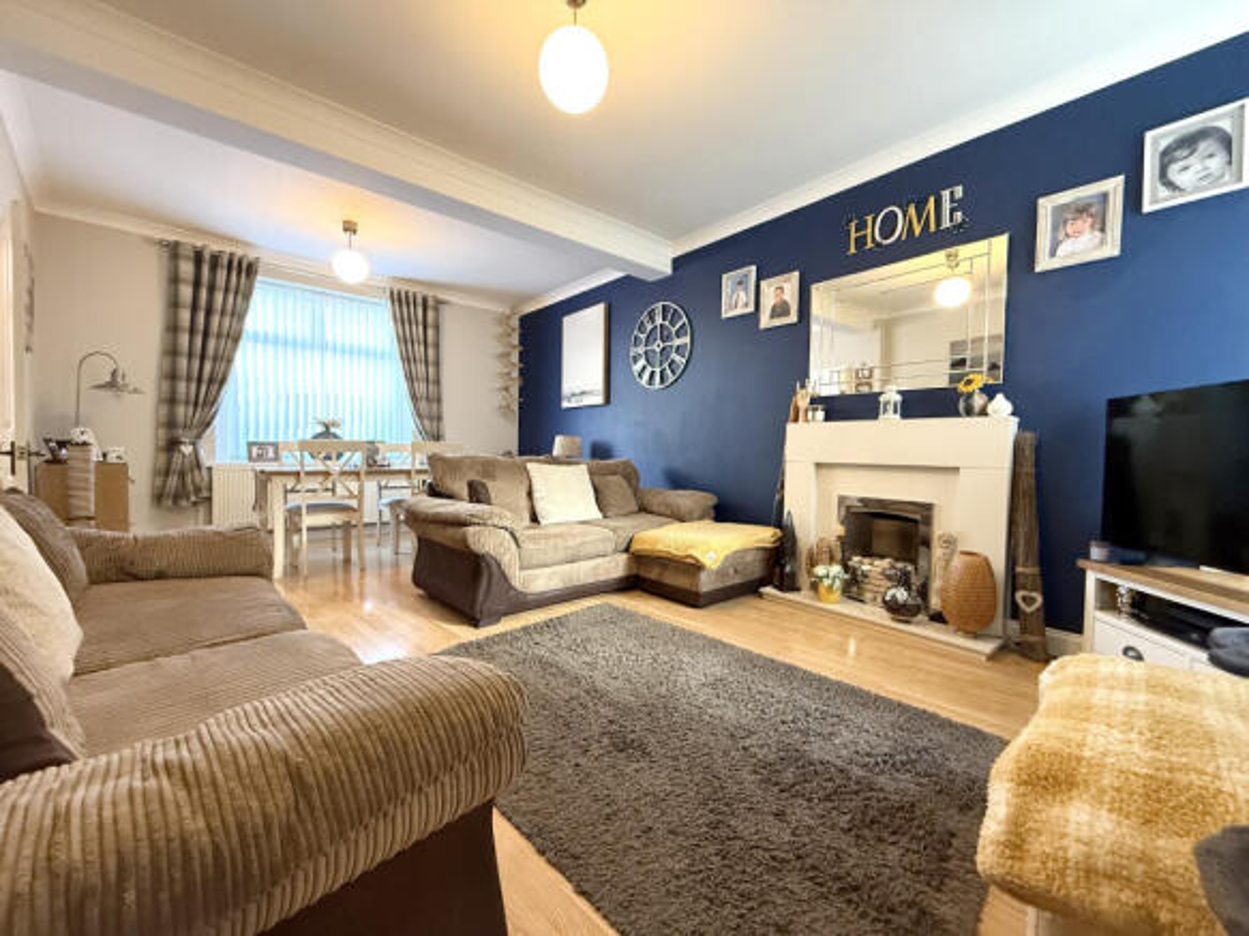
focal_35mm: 14
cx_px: 624
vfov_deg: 85.7
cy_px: 468
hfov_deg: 102.1
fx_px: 505
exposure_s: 1/50
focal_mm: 2.22
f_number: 2.2
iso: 500
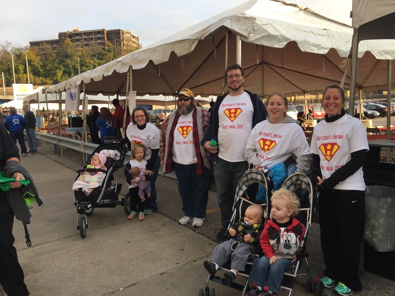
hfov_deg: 61.7
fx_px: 331
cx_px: 198
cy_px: 148
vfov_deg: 48.2
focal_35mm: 29
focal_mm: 4.15
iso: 32
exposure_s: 1/359
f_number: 2.2
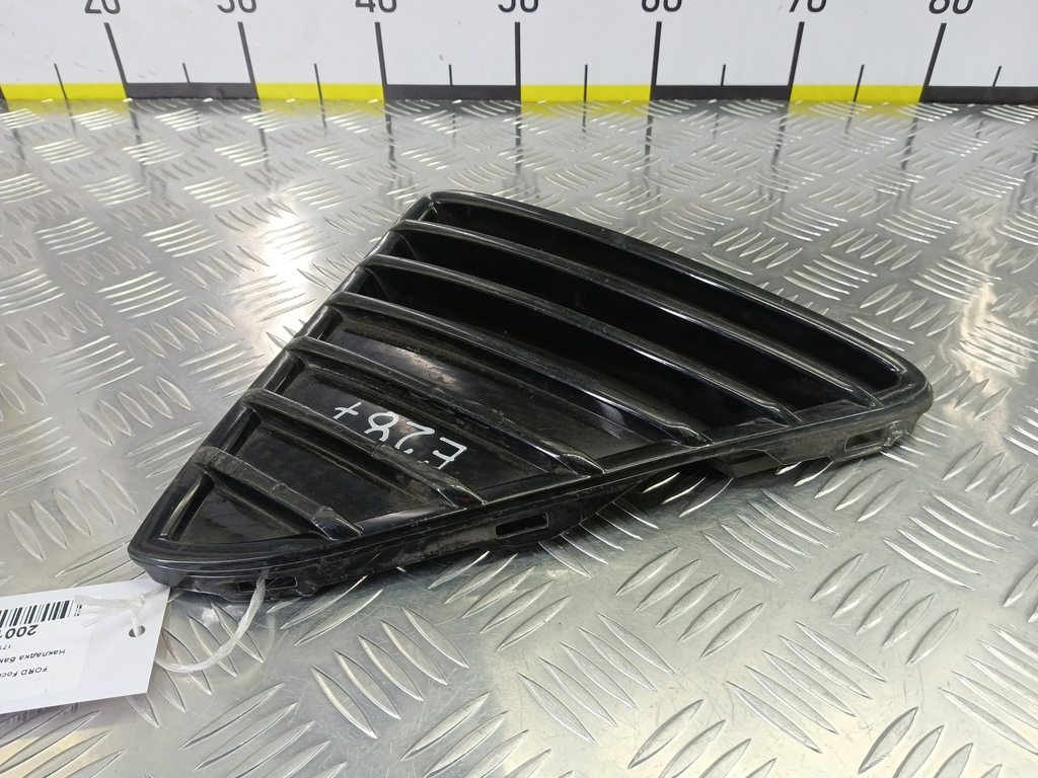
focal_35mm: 23
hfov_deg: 73.9
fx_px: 690
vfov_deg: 58.9
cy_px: 389
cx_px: 519
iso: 160
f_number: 1.6
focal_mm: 4.11
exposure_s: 1/50
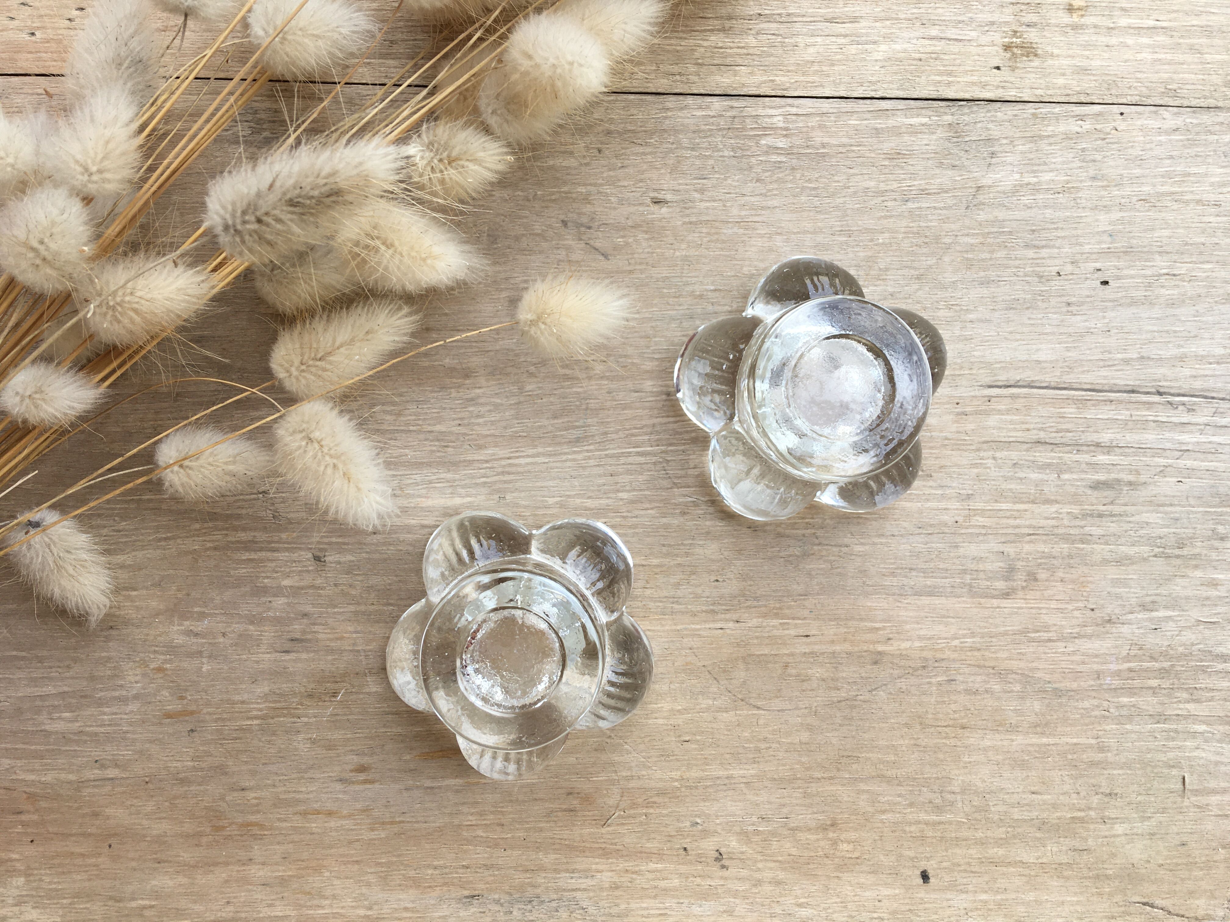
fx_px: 1030
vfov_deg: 48.2
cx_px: 615
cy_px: 461
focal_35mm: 29
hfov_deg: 61.7
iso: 25
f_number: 2.2
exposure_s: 1/144
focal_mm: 4.15
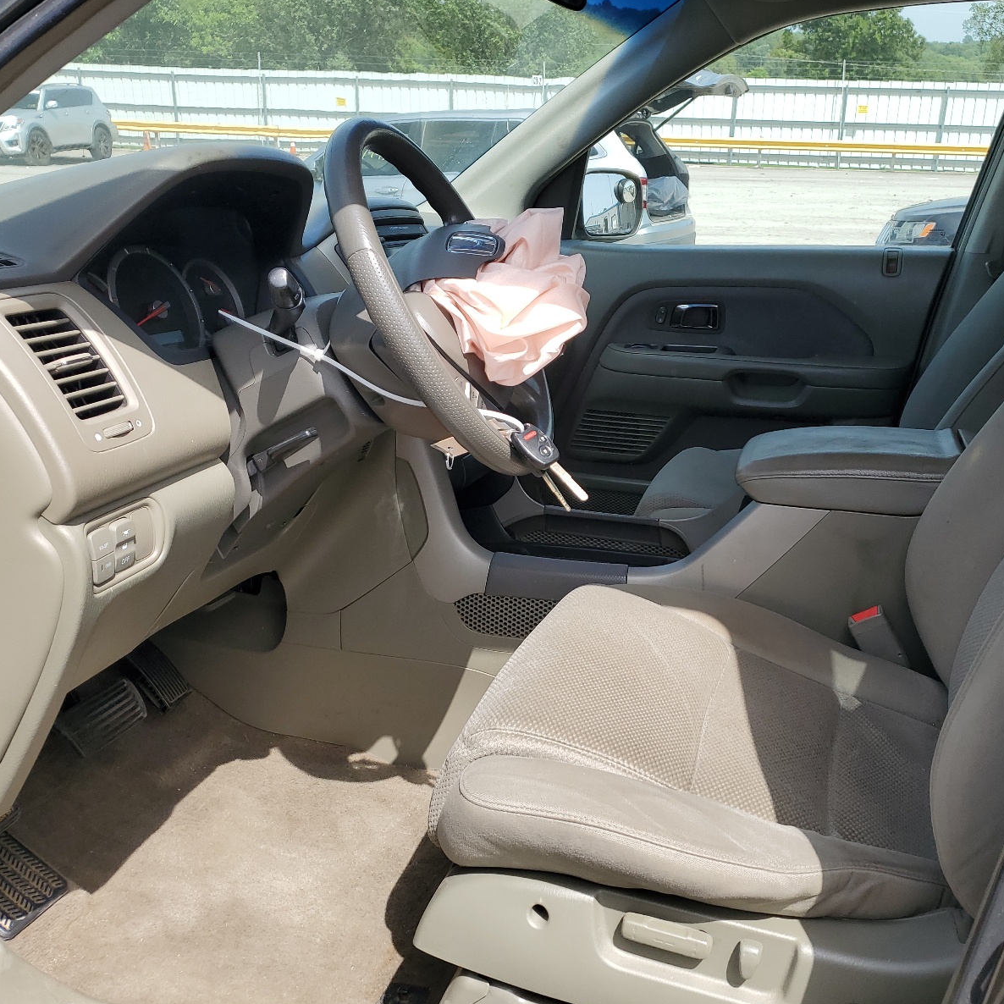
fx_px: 1017
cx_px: 635
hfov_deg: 51.9
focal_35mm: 31
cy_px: 504
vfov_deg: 52.5
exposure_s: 1/1429
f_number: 1.5
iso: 50
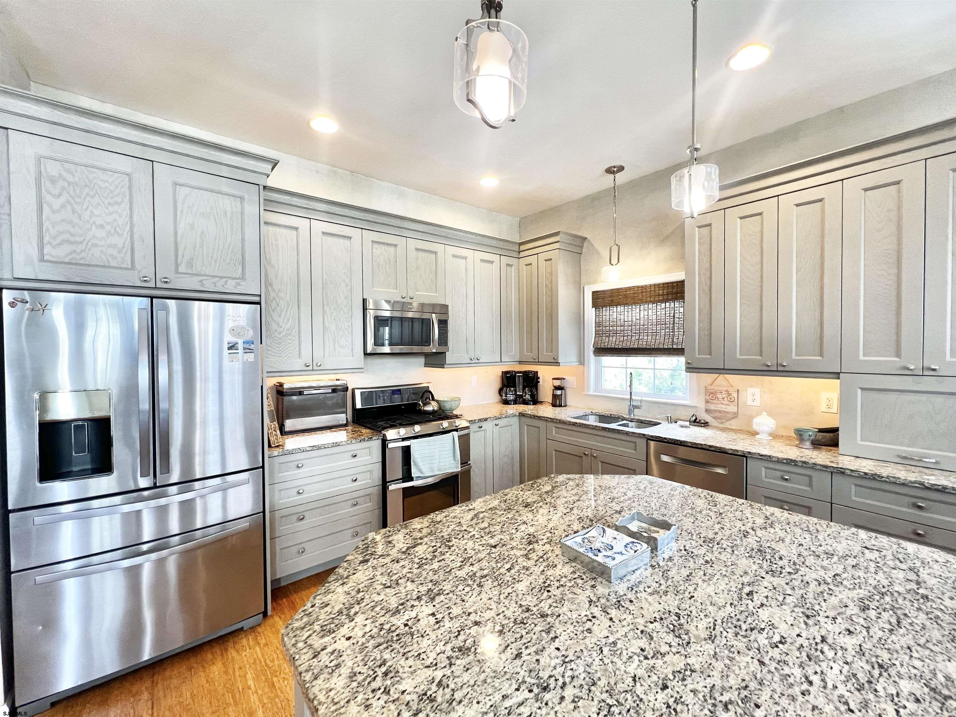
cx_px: 478
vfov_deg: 89.9
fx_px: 359
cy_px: 358
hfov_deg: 106.2
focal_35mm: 13
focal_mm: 1.57
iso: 160
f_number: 1.8
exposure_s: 1/60
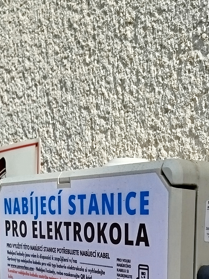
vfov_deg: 27.8
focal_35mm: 64
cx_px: 145
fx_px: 515
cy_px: 303
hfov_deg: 22.8
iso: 50
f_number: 1.7
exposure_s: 1/682
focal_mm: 5.31
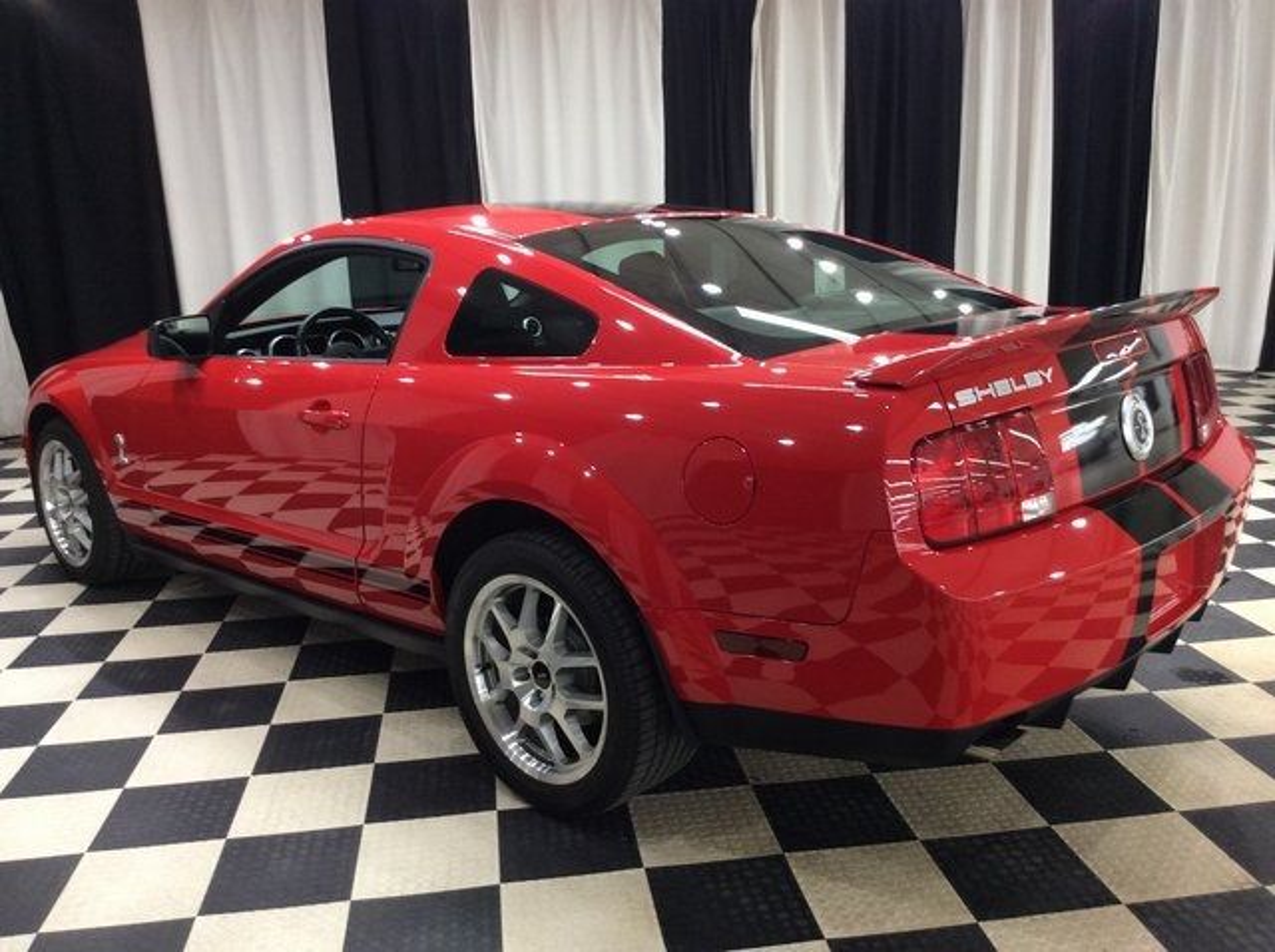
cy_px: 476
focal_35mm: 32
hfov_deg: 56.9
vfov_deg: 44.1
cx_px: 638
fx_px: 1177
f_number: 2.4
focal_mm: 3.3
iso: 80
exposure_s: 1/24
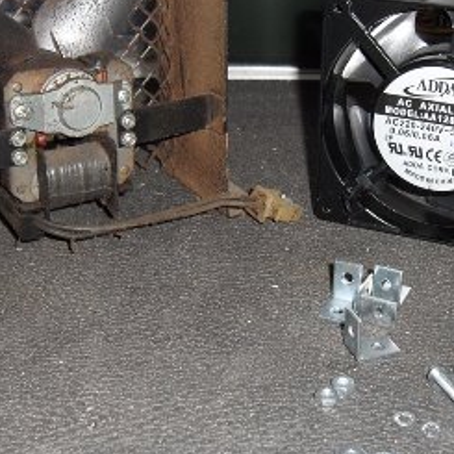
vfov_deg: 27.2
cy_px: 183
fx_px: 935
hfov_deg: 27.3
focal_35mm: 63
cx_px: 232
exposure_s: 1/45
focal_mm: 7
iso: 200
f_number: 10.4
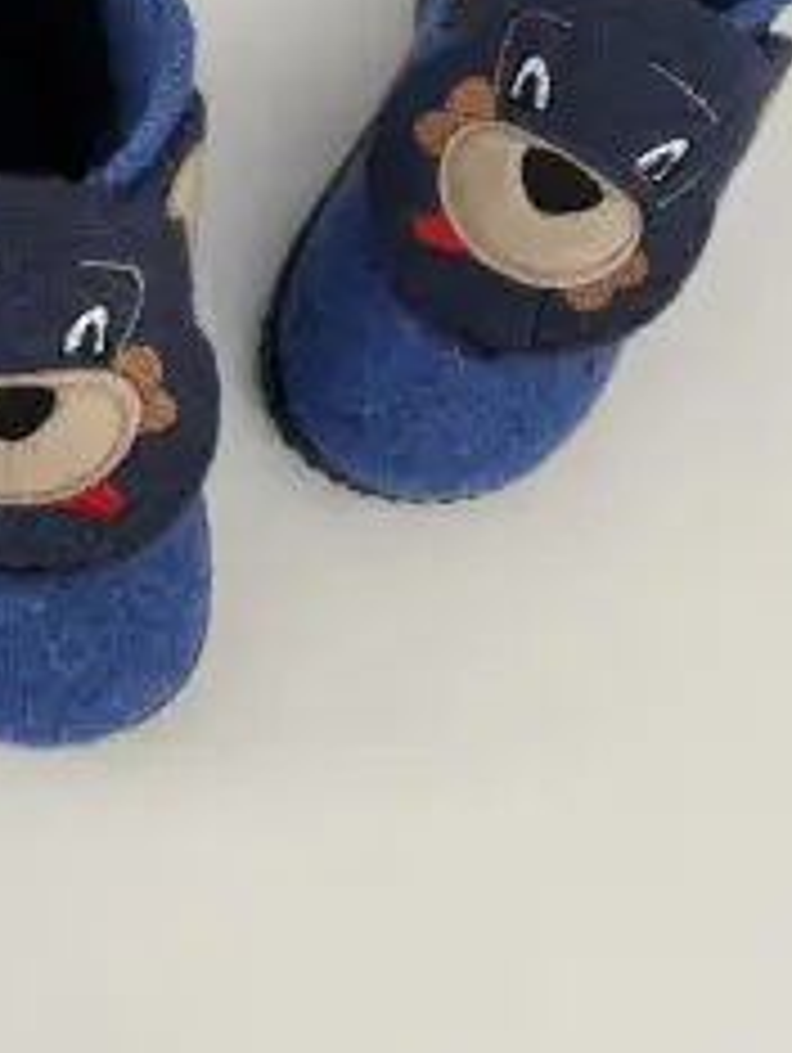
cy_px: 171
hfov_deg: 28.8
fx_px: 1523
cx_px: 220
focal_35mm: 50
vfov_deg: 36.5
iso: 100
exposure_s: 1/121
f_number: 1.6
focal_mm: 5.1
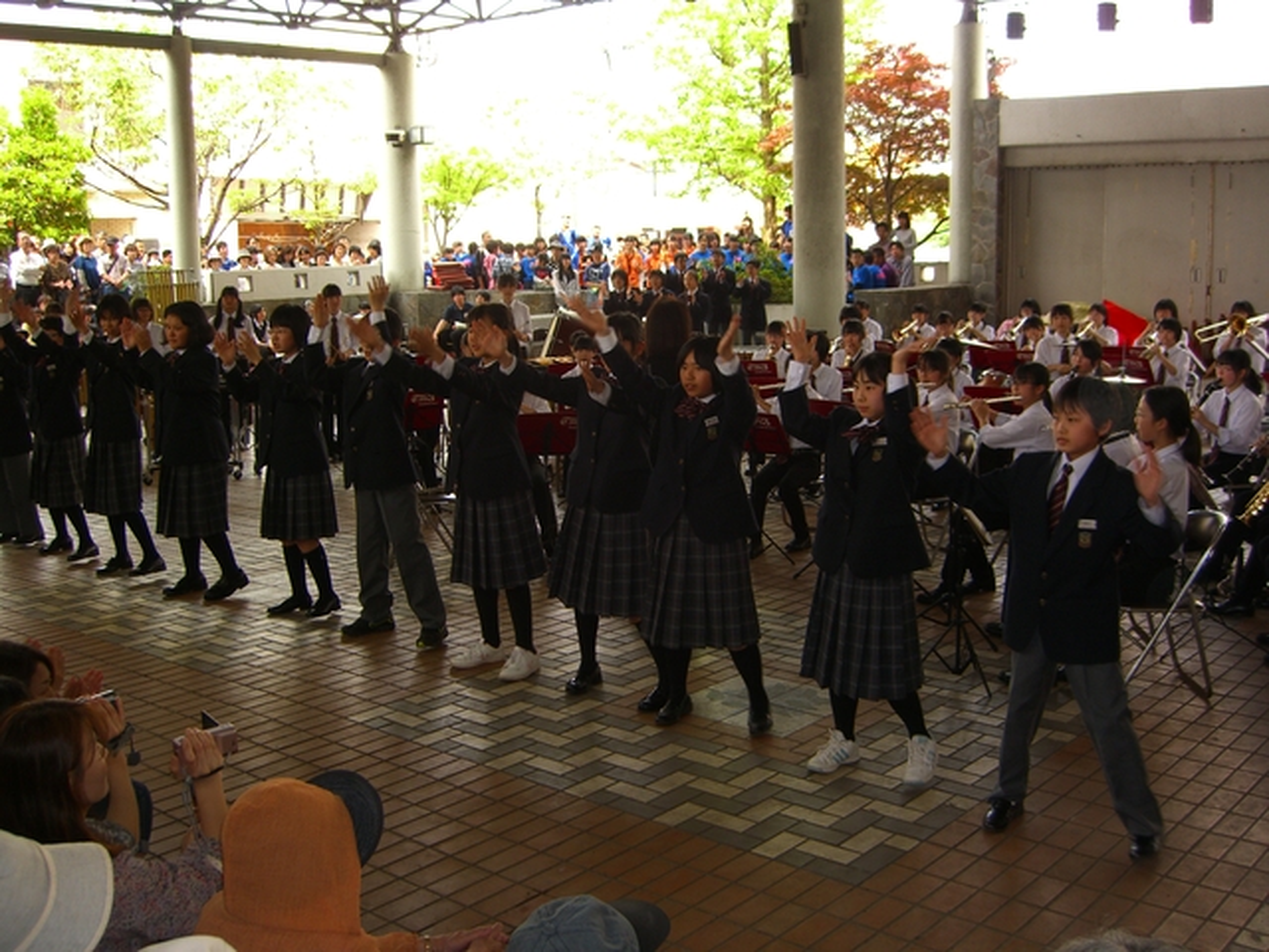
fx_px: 1393
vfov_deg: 37.7
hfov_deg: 49.0
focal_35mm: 38
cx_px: 634
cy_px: 476
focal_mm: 7.9
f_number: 2.8
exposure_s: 1/60
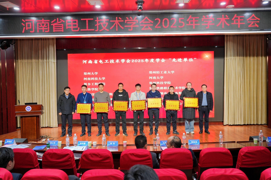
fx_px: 231
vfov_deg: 42.7
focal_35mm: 31
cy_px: 90
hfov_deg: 60.8
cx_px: 136
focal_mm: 30.7
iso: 1250
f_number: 4.5
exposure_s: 1/125
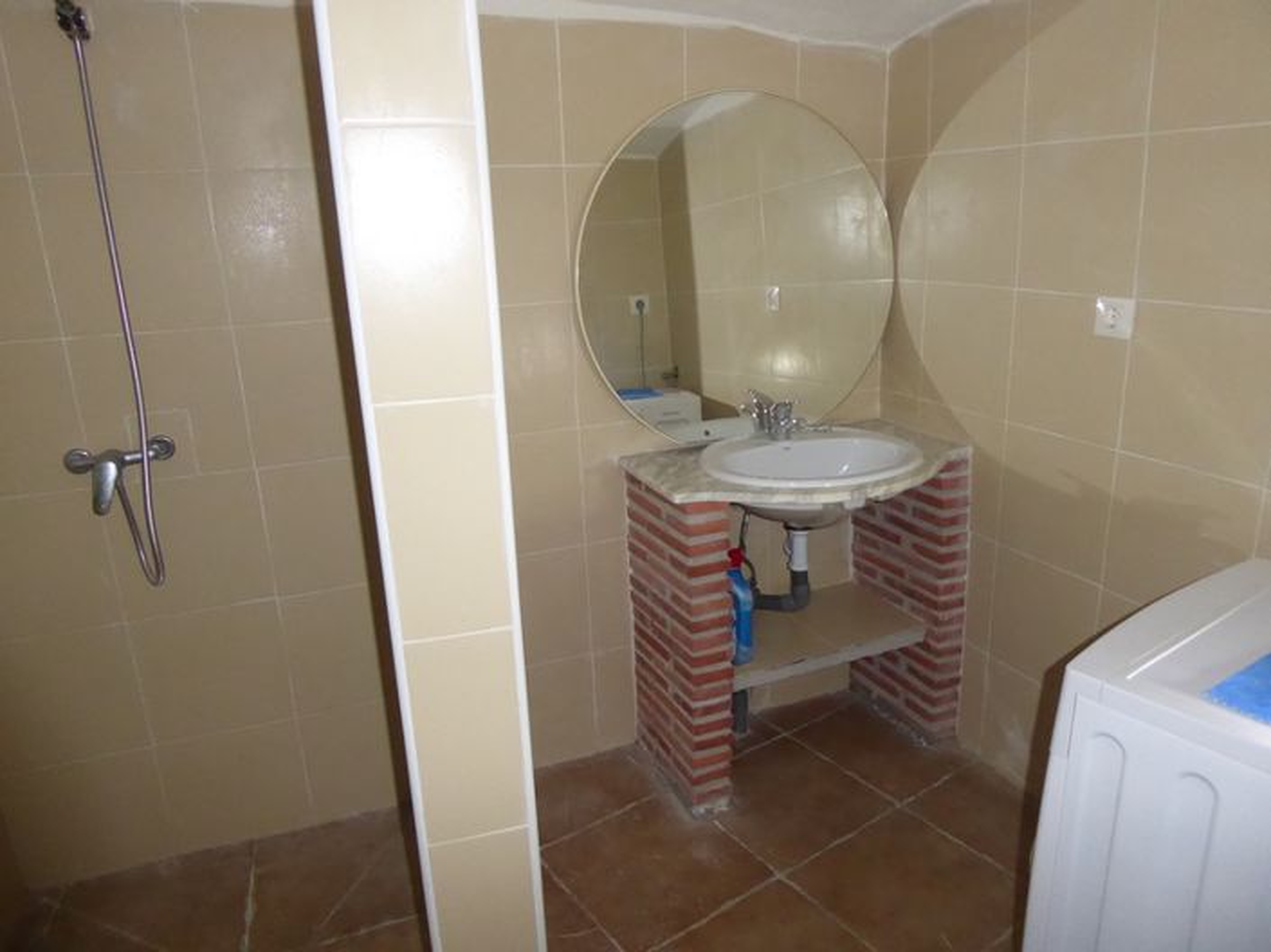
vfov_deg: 54.8
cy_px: 476
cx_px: 636
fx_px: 917
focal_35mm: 25
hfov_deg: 69.4
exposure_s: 1/125
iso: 800
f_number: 3.3
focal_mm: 4.3
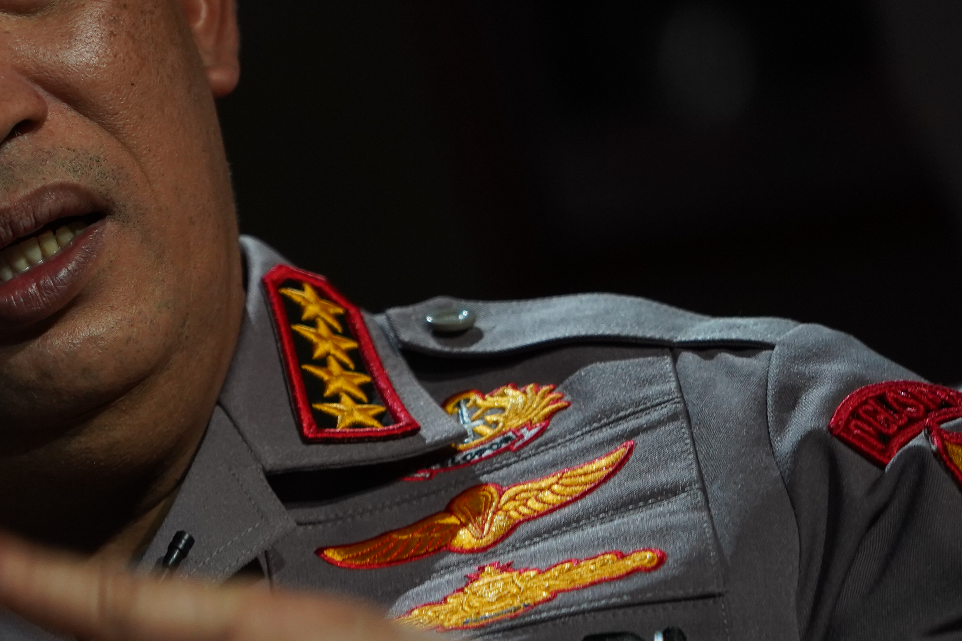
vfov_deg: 2.8
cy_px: 471
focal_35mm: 492
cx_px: -27
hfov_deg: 4.2
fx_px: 13146
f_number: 4
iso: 1600
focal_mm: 200
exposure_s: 1/125
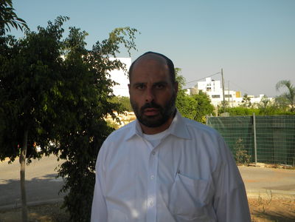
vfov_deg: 39.7
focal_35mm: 36
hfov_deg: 51.4
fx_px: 307
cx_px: 148
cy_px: 111
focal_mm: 6.4
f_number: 7.4
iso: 80
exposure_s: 1/230
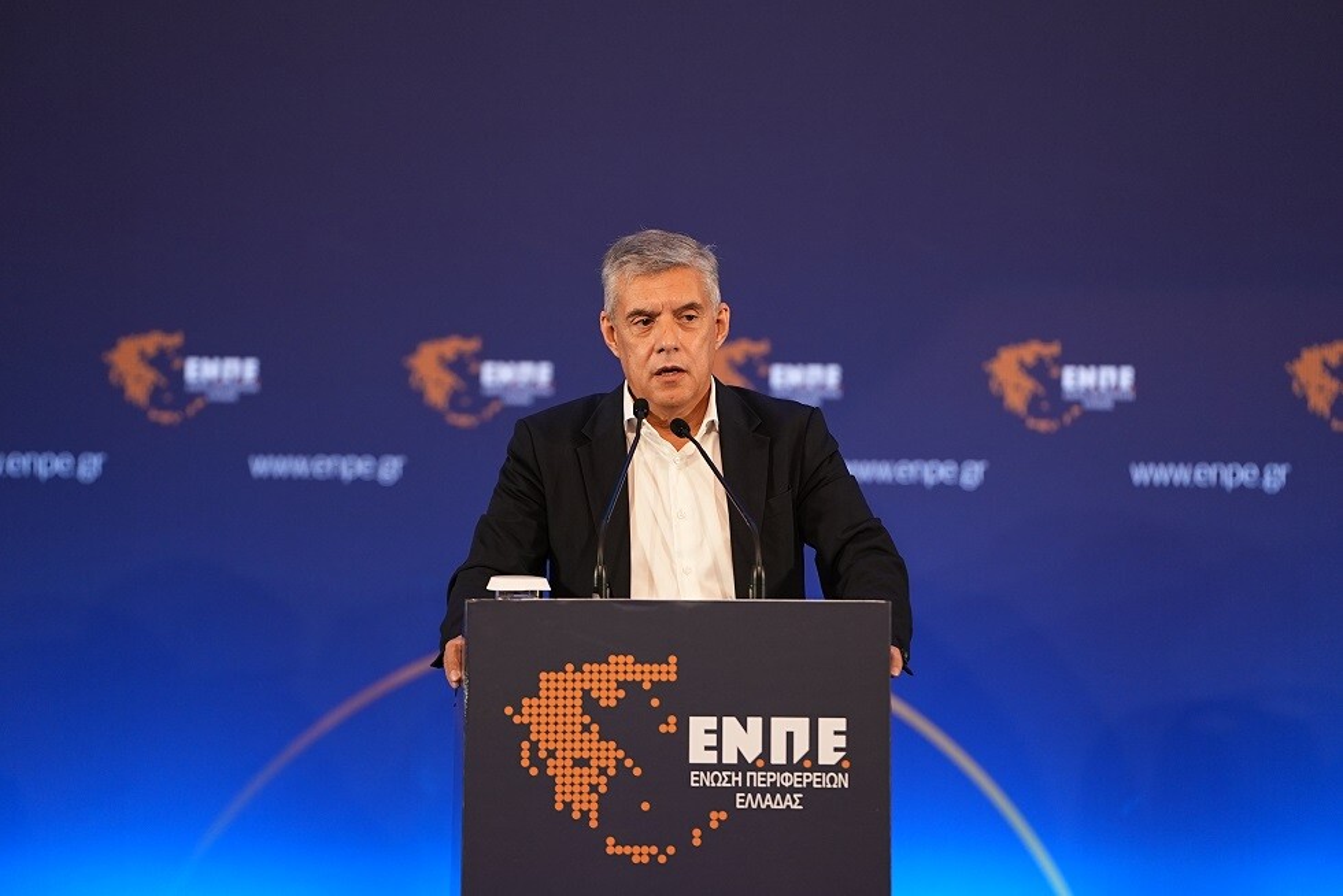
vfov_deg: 7.6
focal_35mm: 180
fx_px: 6717
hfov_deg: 11.4
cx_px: 672
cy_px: 448
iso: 2000
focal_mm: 180
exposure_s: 1/250
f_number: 3.2
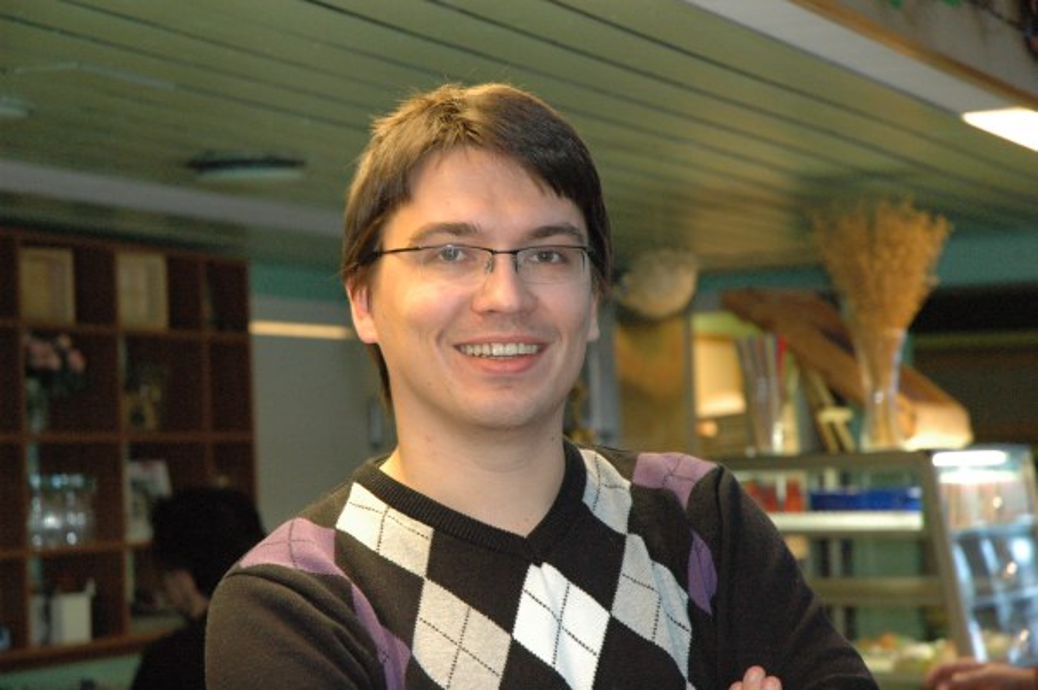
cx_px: 519
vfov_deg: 14.0
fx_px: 2808
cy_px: 345
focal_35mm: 98
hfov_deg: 20.9
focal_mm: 65
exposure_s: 1/60
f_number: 5
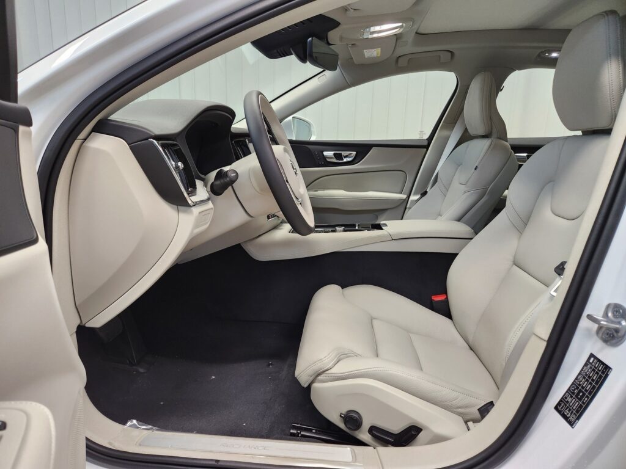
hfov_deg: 73.9
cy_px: 234
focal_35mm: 23
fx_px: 416
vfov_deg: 58.9
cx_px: 313
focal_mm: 5.4
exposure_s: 1/100
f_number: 1.8
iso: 250
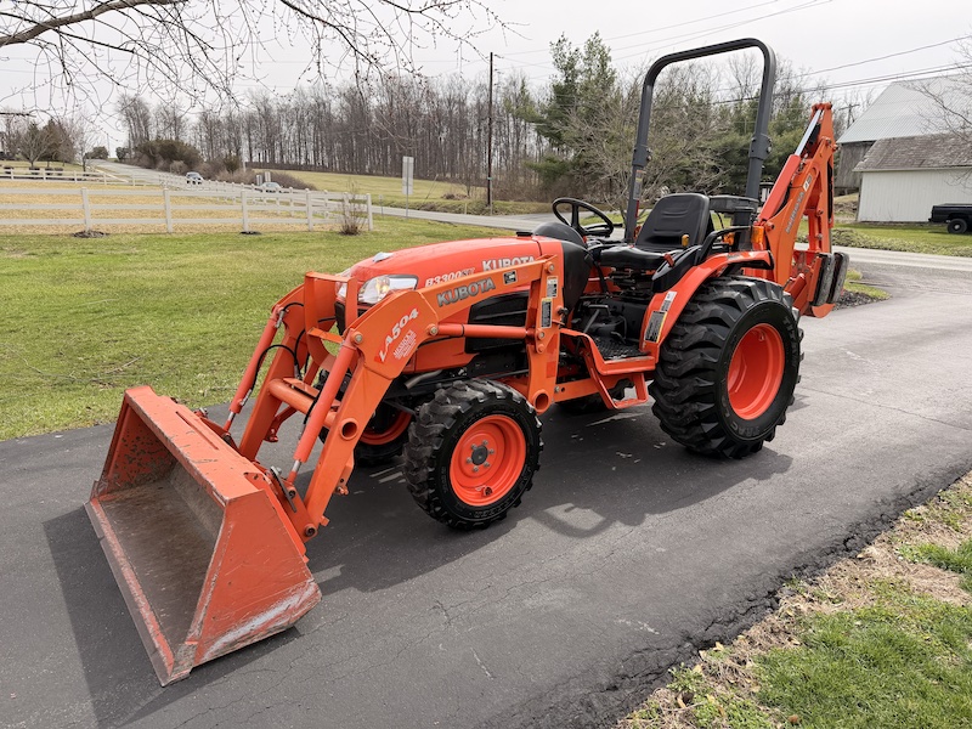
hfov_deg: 71.6
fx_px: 674
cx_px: 486
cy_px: 364
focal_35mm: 24
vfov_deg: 56.8
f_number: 1.78
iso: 100
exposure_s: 1/3145
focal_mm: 6.76
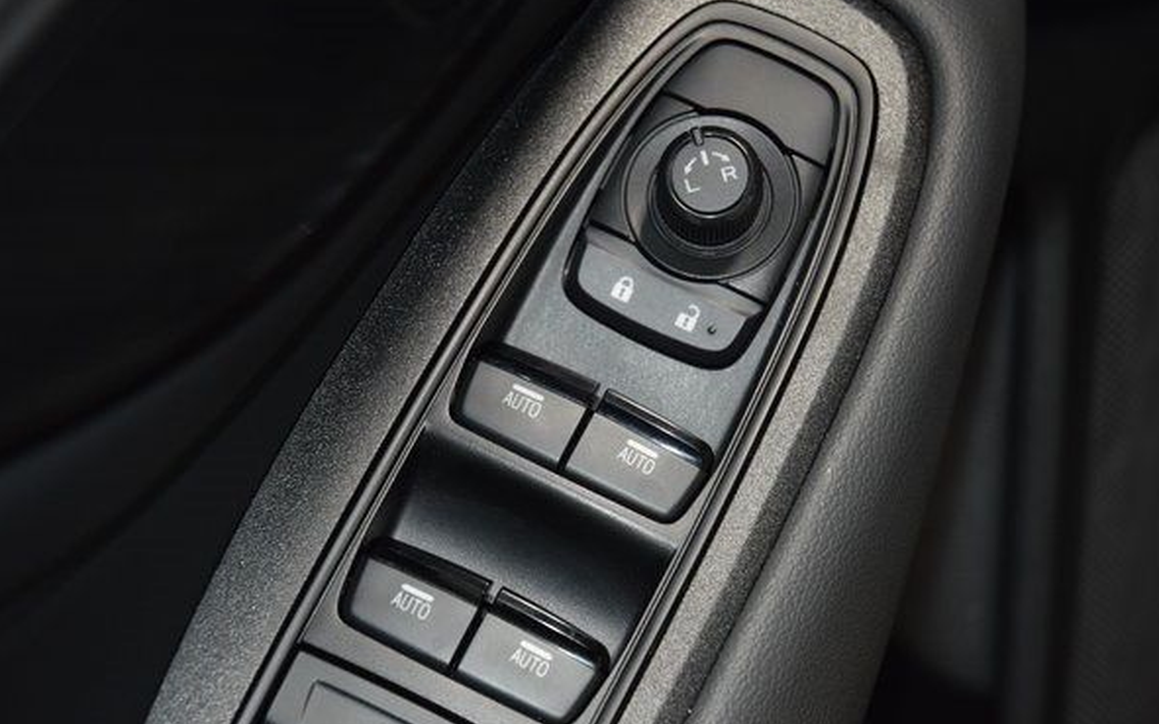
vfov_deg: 11.3
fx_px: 3663
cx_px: 577
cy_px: 405
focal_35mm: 116
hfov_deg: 18.0
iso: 1100
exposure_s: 1/60
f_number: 4.5
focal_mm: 70
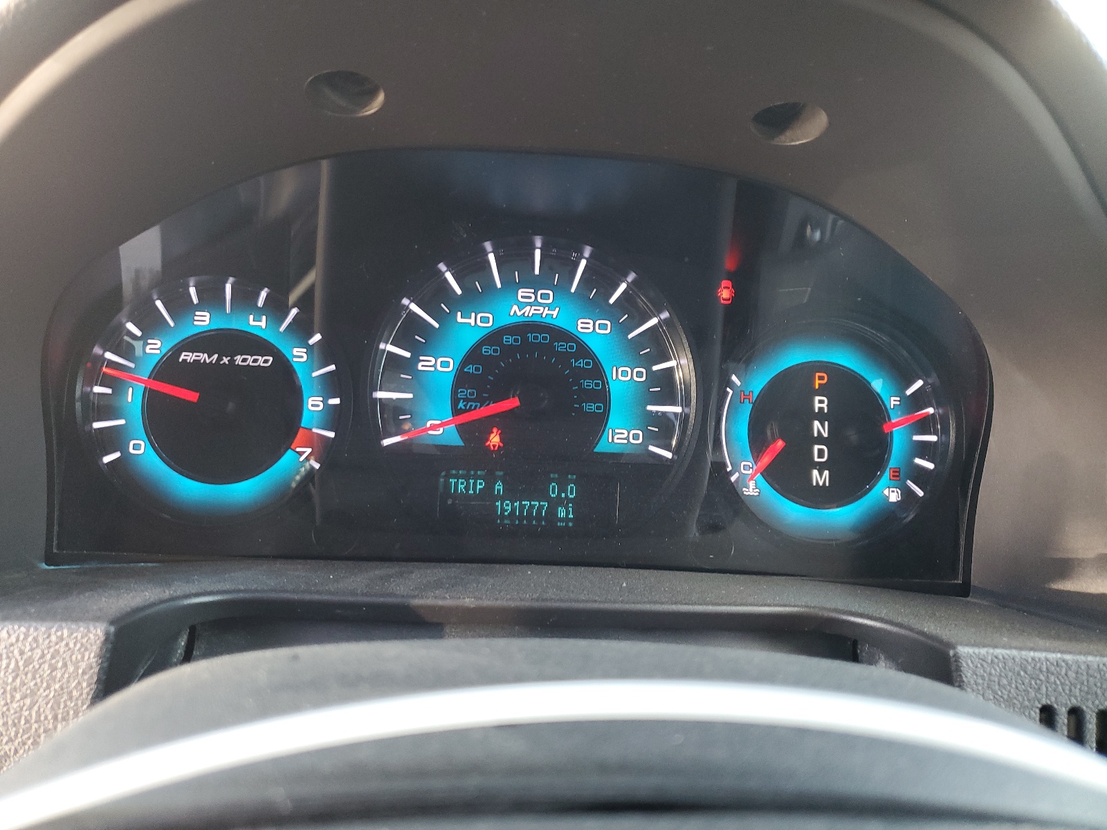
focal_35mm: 26
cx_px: 554
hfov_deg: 67.3
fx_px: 831
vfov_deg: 53.1
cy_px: 415
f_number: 1.5
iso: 110
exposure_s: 1/60.2
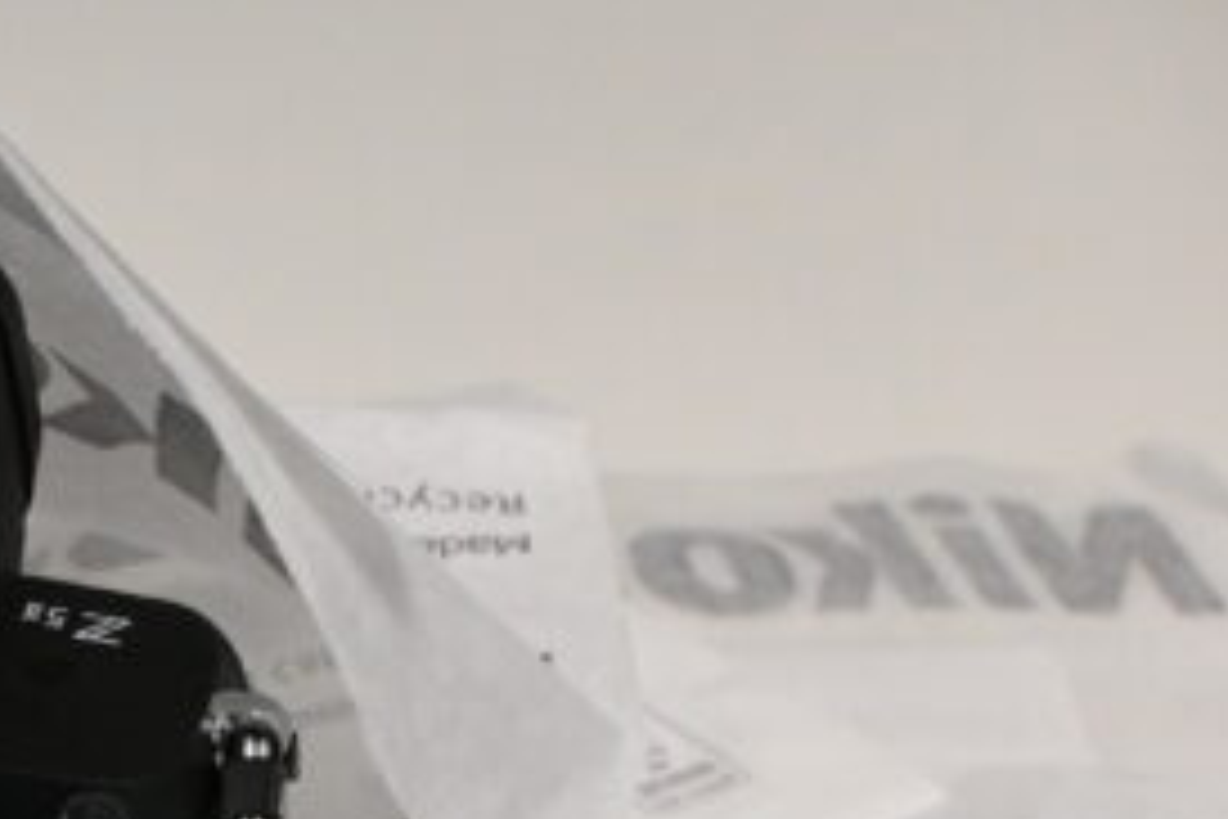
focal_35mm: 121
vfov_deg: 10.6
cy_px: 1519
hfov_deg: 16.2
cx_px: -256
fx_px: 4125
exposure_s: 1/500
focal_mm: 21.5
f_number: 4
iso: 1600
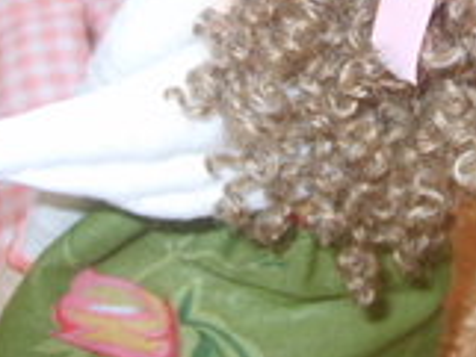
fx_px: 1349
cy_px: -18
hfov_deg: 19.9
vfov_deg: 14.8
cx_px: 337
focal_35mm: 98
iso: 100
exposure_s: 1/30
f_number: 2.8
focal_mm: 7.4
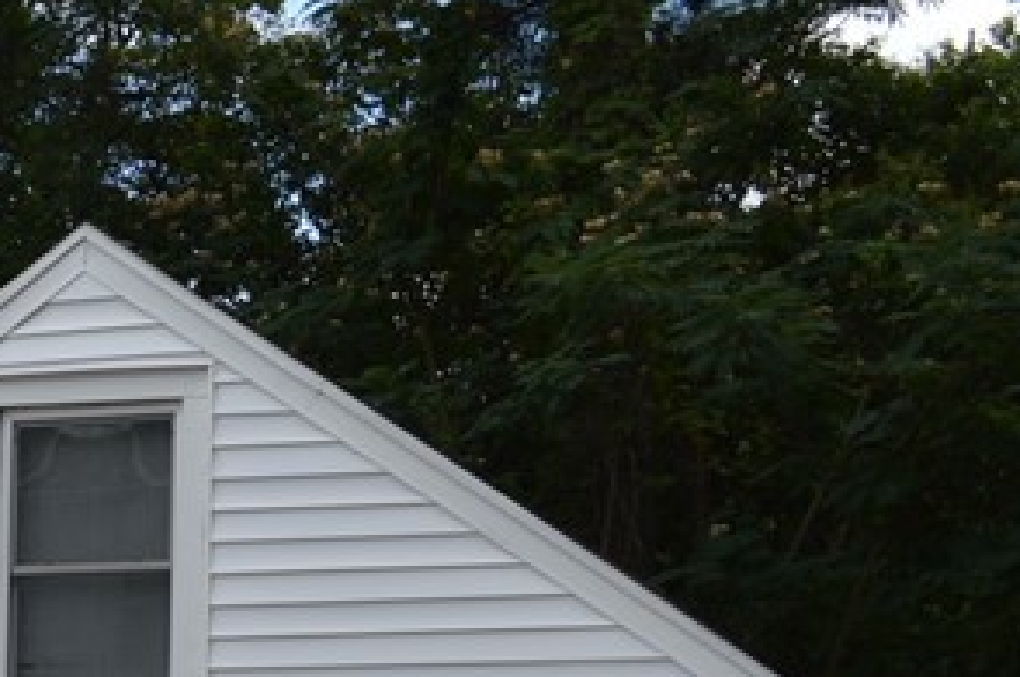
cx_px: -637
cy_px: 1017
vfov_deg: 11.8
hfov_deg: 16.4
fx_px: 3140
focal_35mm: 111
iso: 100
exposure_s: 1/200
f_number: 7.1
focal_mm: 20
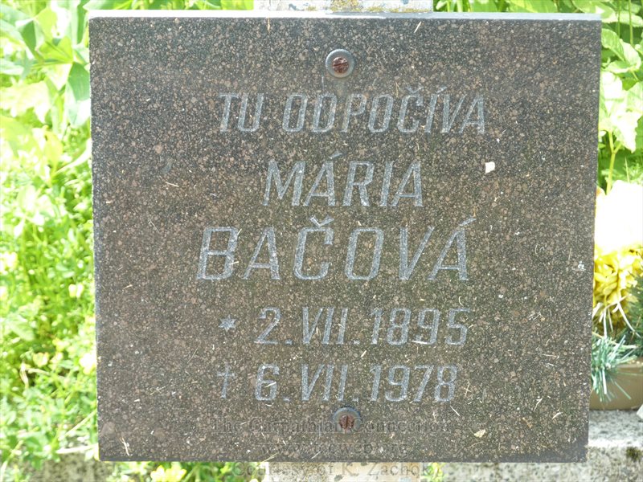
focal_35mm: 158
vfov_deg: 9.4
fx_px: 2935
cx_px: 322
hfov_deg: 12.5
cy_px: 241
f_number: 4.5
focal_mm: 25.9
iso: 100
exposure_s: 1/60
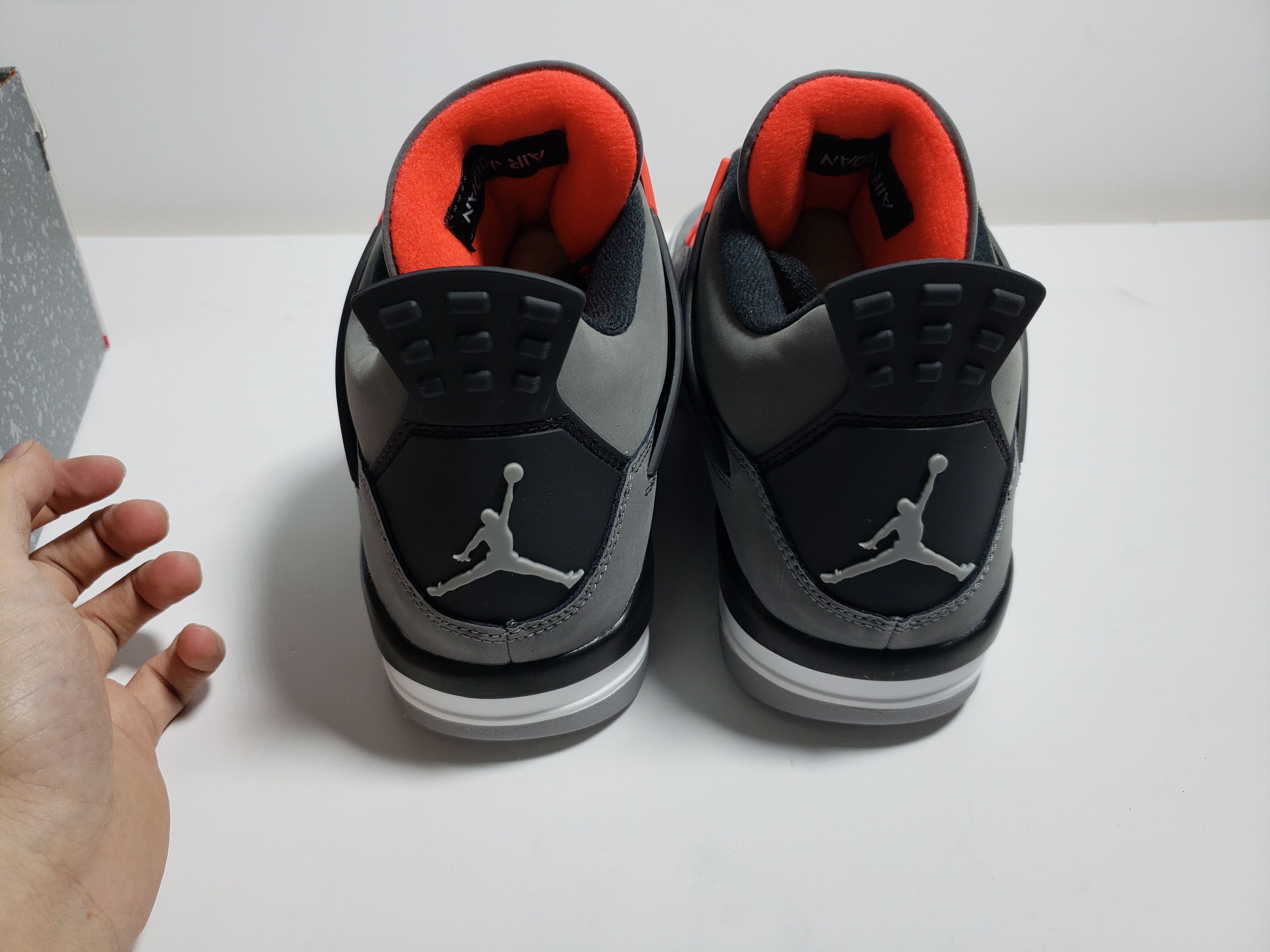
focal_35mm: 26
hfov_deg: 67.3
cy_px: 476
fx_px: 954
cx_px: 635
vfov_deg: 53.1
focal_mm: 4.3
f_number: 1.5
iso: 50
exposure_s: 1/359
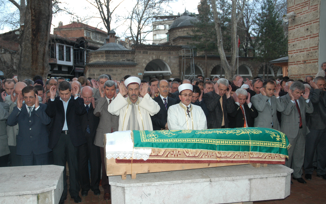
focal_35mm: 34
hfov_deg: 56.7
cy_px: 103
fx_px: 302
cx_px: 163
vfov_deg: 37.3
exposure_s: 1/180
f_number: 4.5
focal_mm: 22
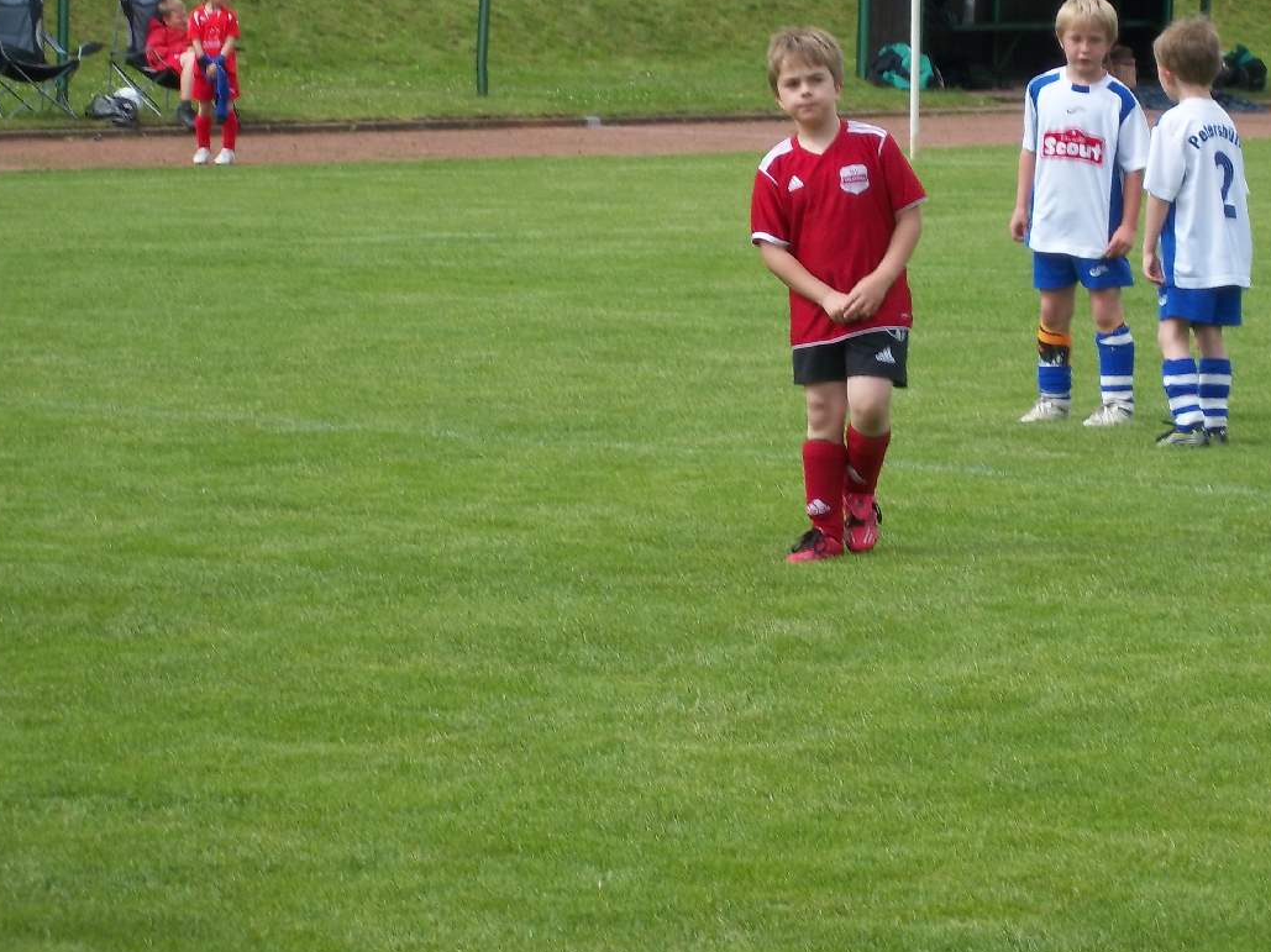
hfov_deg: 10.1
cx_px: 814
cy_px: 322
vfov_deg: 7.6
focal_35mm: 196
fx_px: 7194
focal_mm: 25.3
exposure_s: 1/200
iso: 64
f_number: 5.9
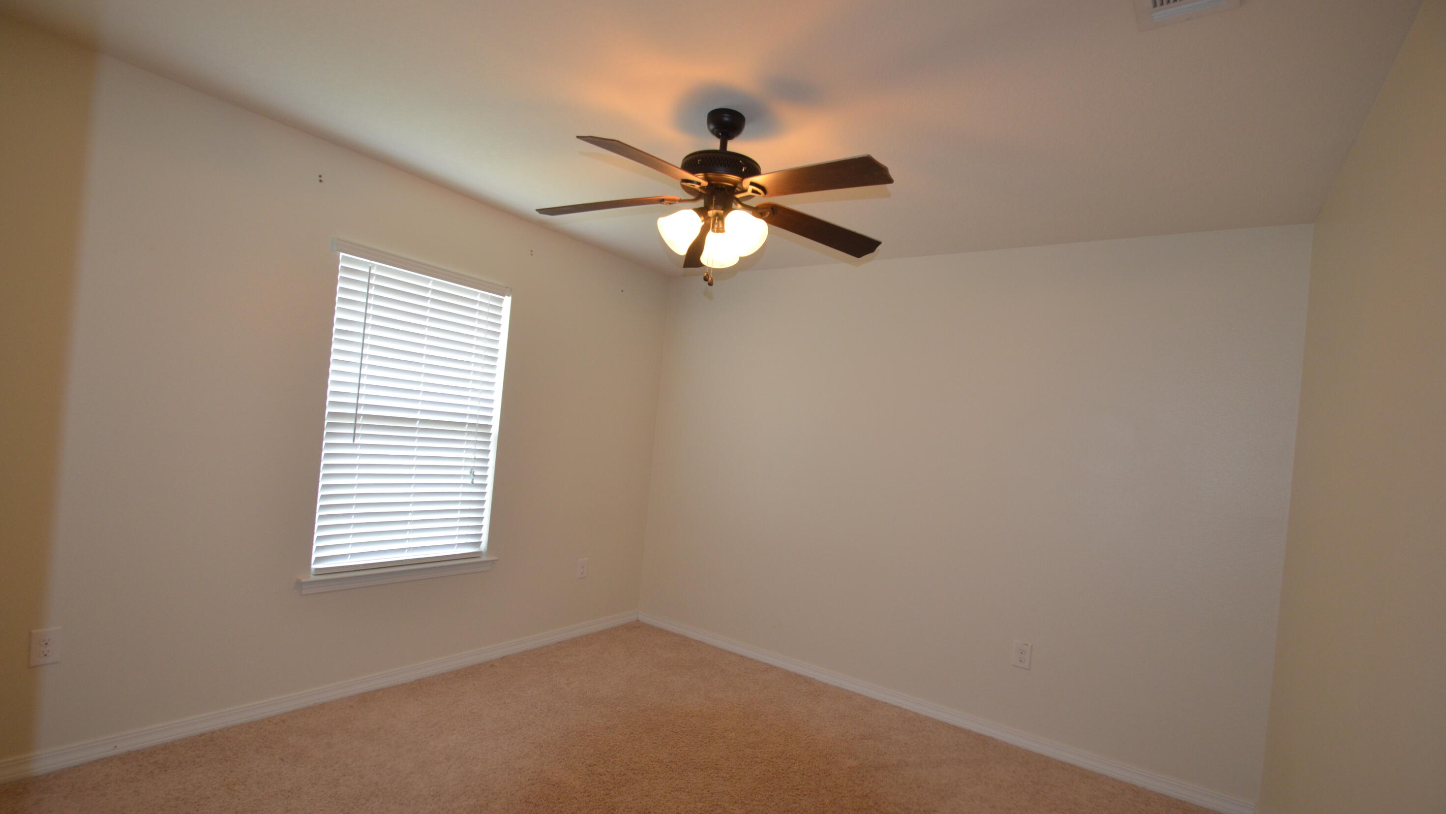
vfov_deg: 67.0
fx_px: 613
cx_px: 718
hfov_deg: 99.4
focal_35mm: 16
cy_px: 427
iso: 500
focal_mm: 10
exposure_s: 1/60
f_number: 3.5
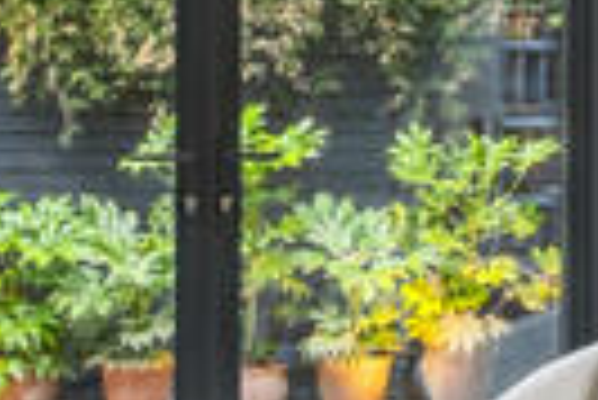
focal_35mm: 123
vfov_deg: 11.2
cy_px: 160
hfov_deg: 16.6
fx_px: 2045
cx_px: 216
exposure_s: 1/30
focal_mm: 16
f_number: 10
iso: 1600
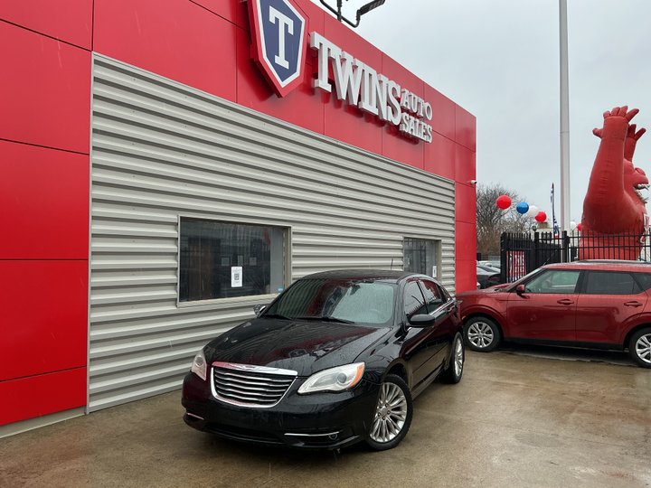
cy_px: 244
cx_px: 326
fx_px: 545
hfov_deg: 61.7
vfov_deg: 48.2
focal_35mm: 29
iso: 20
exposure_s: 1/120
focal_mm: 3
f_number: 1.8
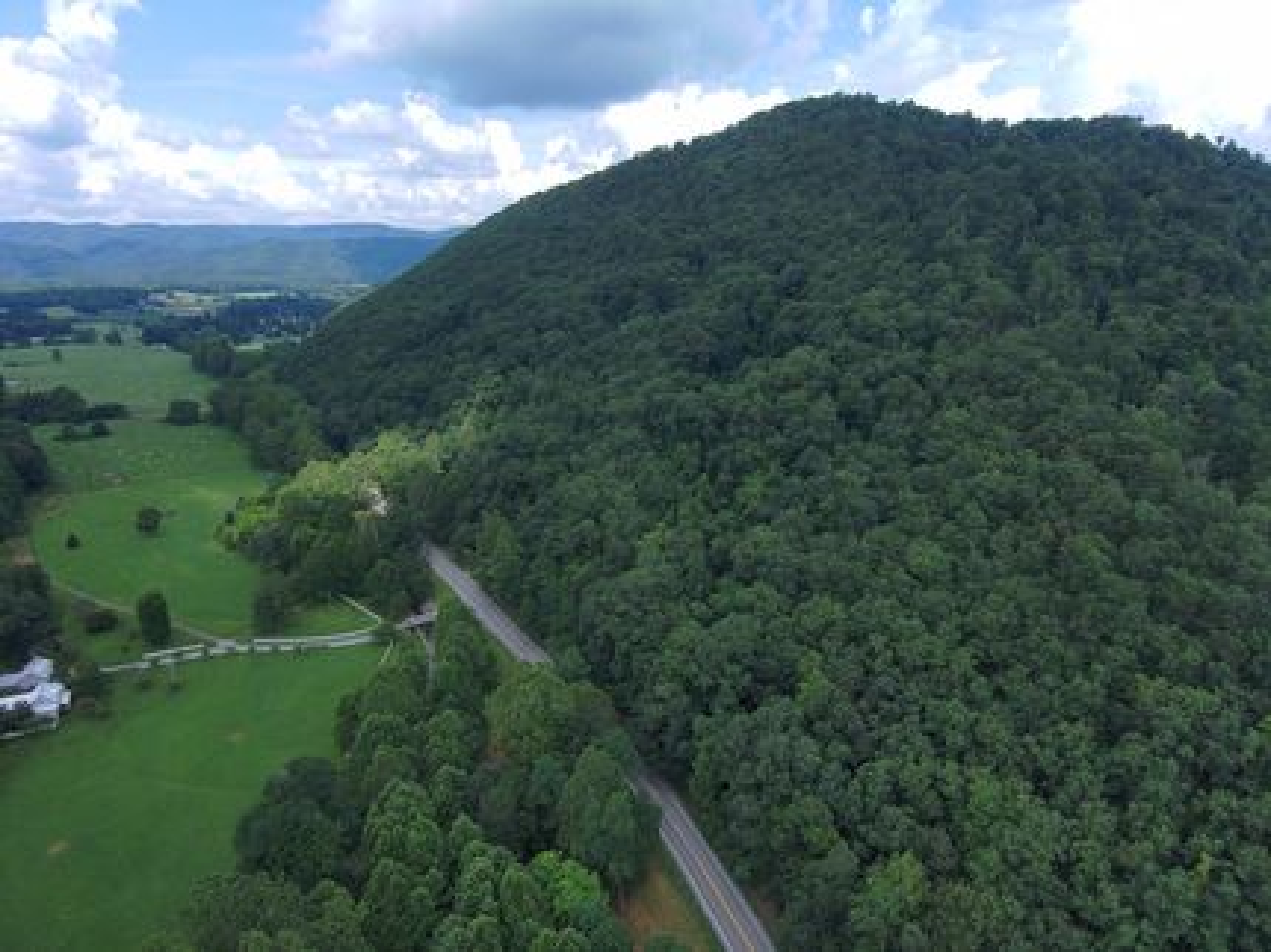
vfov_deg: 63.4
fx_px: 771
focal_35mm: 21
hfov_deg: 79.0
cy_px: 476
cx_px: 636
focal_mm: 3.7
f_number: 2.8
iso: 100
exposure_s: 1/590
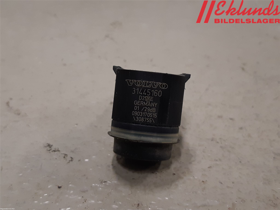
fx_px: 210
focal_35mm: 26
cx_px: 140
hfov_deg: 67.3
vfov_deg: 53.1
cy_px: 105
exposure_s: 1/50
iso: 125
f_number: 1.7
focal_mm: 3.93
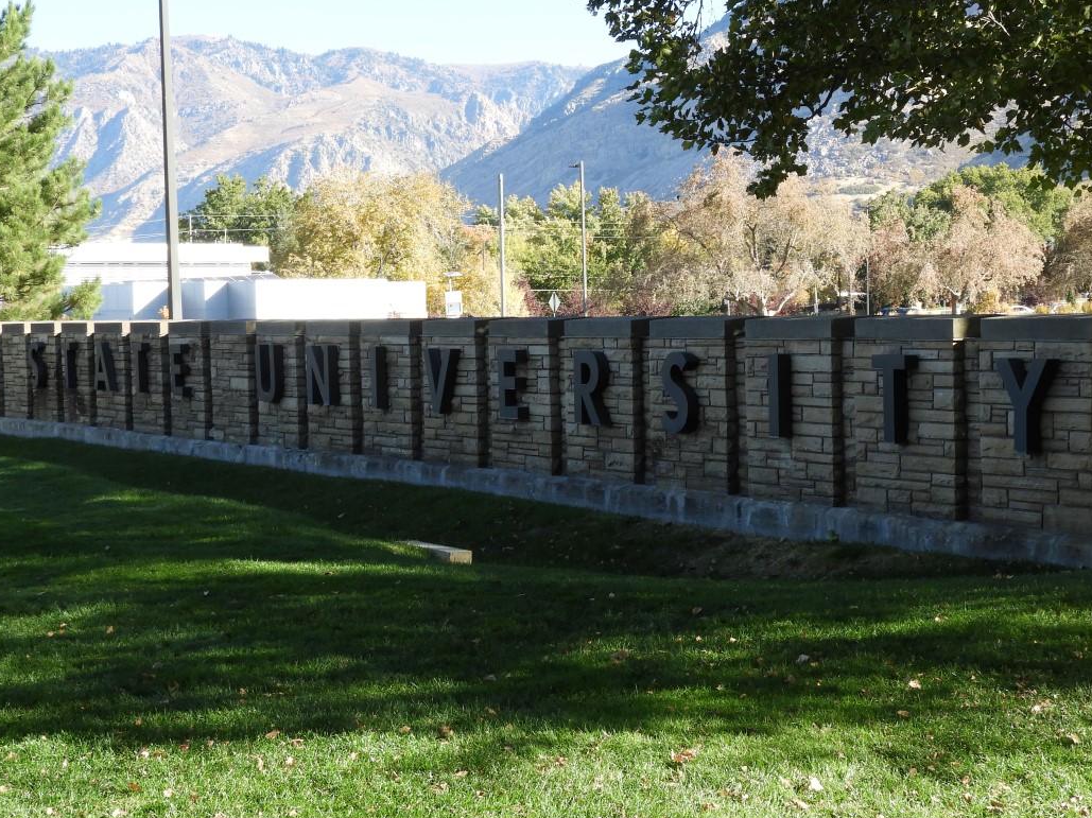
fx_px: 2428
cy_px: 401
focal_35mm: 77
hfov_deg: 25.3
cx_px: 603
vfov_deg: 19.1
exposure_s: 1/200
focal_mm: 9.9
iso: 100
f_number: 4
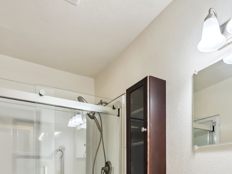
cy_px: 156
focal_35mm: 28
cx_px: 131
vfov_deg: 45.2
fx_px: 188
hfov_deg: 63.2
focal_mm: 14
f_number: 8
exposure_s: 1/30
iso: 800
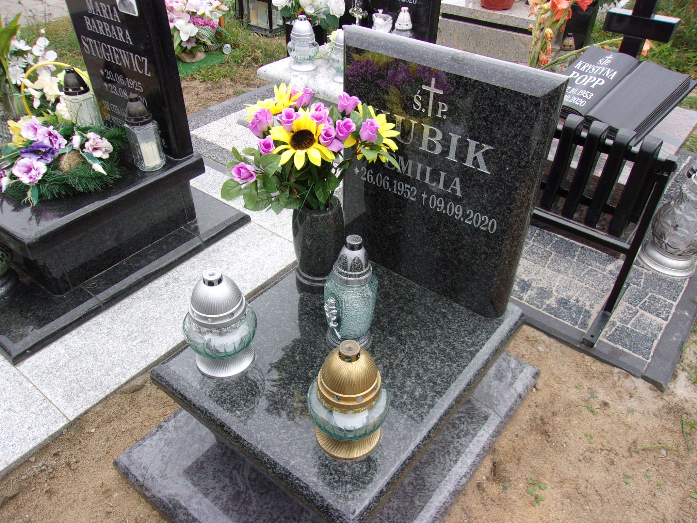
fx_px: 544
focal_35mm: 27
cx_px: 348
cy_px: 262
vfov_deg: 51.4
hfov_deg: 65.3
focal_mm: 4.9
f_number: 3
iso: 80
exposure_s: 1/110
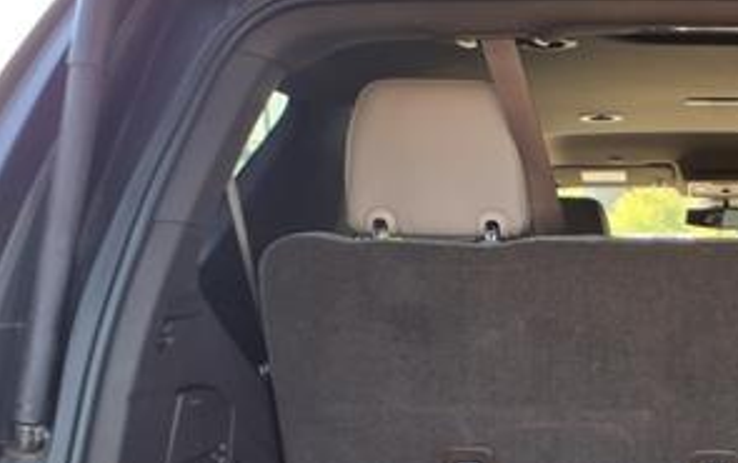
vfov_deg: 20.6
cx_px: 715
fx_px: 1248
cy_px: 420
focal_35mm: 62
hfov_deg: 30.9
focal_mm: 3.58
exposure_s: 1/143
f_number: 1.9
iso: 40
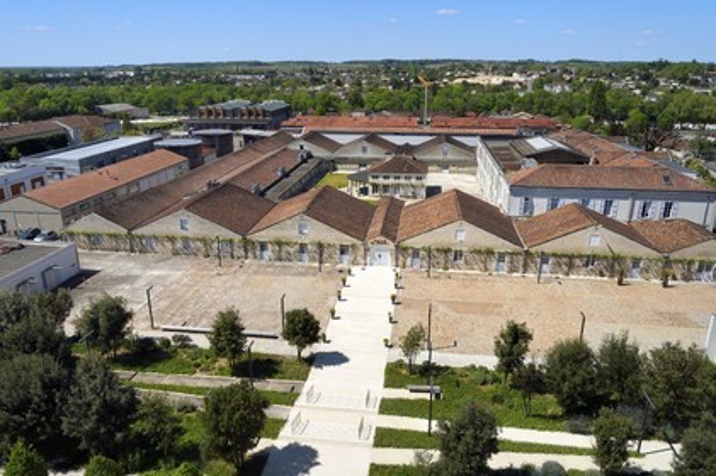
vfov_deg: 47.9
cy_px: 238
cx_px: 358
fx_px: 537
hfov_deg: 67.4
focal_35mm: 27
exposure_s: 1/250
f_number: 14
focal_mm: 27
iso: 200
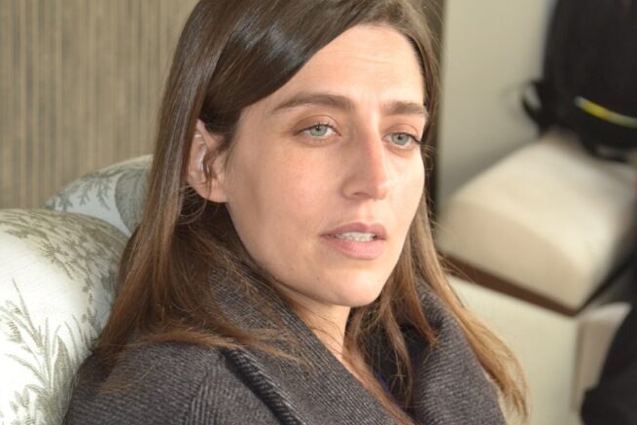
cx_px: 312
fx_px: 2053
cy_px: 188
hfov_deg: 17.6
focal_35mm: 116
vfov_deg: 11.8
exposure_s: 1/60
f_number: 5.3
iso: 1400
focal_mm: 66
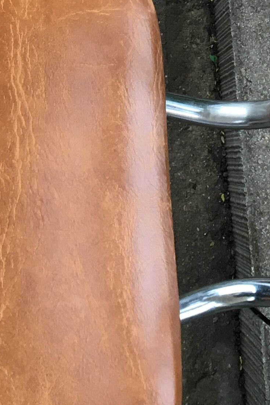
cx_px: 153
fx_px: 1238
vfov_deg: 17.6
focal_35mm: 110
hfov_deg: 12.4
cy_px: -103
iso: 25
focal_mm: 4.15
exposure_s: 1/33
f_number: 2.2
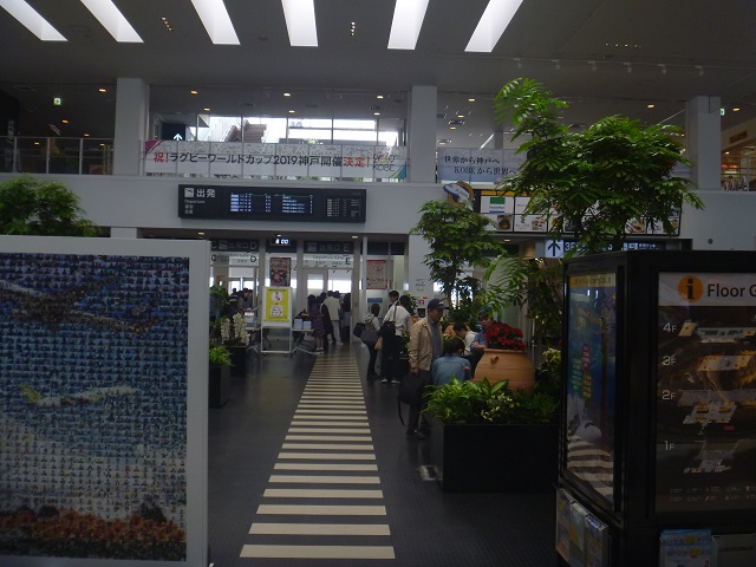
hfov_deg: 52.6
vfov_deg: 40.7
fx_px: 764
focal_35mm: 35
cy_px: 284
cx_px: 378
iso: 160
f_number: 3.5
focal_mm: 6.3
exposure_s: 1/100
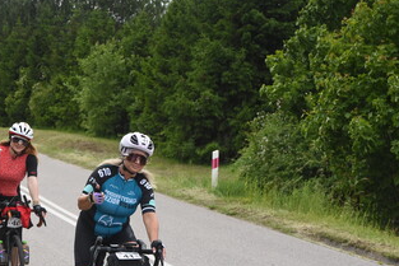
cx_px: 131
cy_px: 134
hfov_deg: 19.9
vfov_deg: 13.4
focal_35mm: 102
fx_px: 1131
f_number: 4
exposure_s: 1/4000
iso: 1000
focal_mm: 50
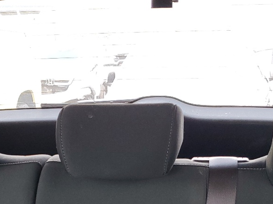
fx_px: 560
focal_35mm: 71
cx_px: 107
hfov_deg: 27.3
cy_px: 260
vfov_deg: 19.2
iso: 109
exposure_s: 1/60.2
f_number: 1.5
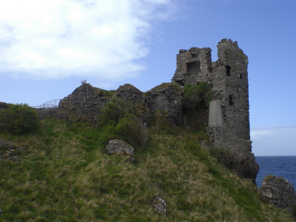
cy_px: 111
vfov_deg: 37.7
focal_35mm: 38
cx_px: 148
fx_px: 325
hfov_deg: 49.0
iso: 50
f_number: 4.4
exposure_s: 1/320
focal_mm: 6.3
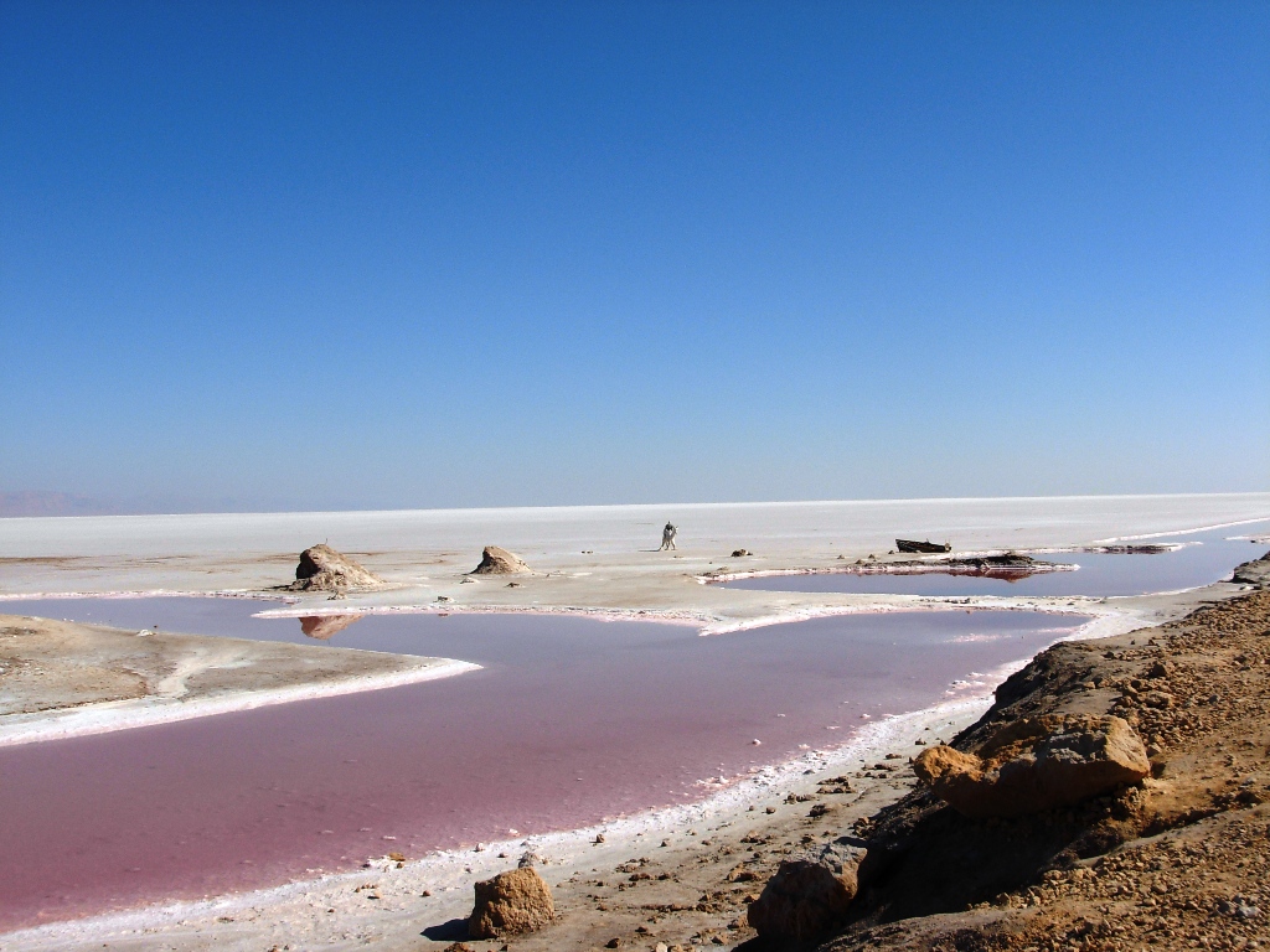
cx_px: 635
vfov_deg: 37.7
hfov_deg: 49.0
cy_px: 476
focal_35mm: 38
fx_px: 1394
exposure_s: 1/1490
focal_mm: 6.3
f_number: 4.9
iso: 79
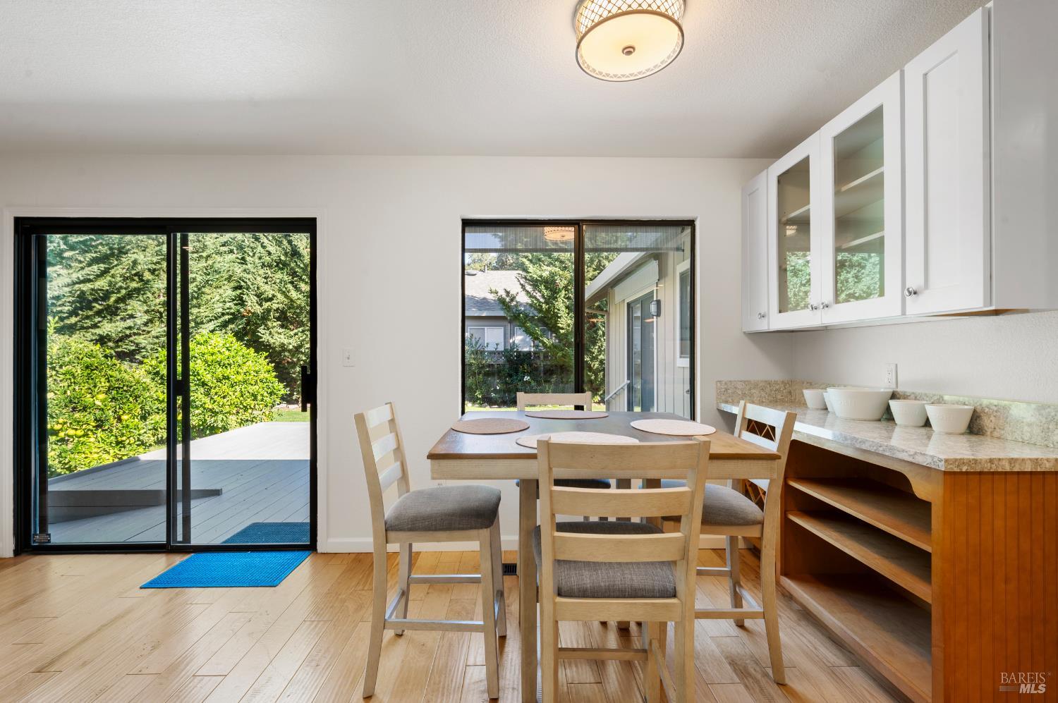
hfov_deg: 96.8
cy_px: 352
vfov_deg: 73.6
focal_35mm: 16
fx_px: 470
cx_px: 529
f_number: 9
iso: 250
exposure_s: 1/3
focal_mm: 16
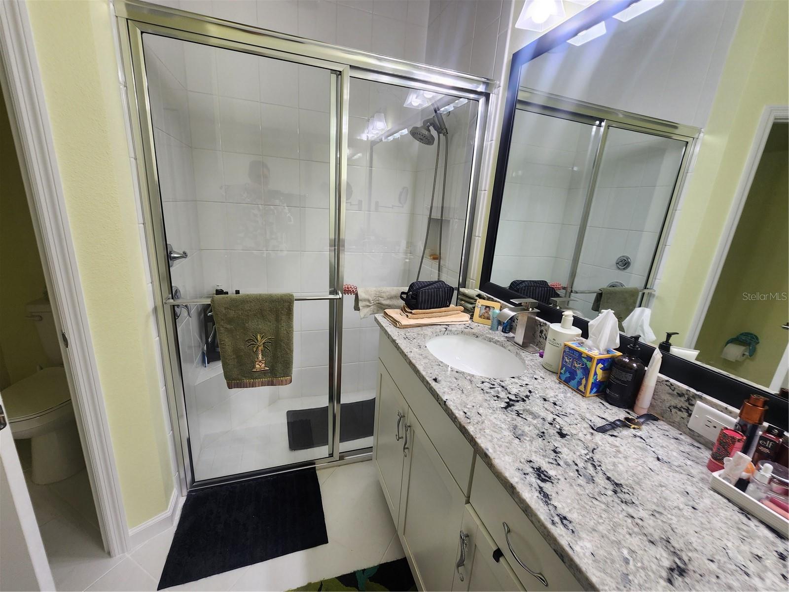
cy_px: 296
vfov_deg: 89.9
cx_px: 394
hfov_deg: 106.2
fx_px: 296
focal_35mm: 13
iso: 100
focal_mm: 2.2
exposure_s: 1/60
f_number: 2.2
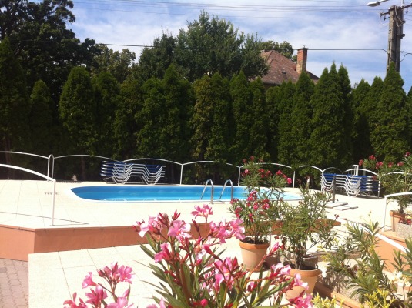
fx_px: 416
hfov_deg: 52.7
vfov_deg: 40.6
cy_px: 154
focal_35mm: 35
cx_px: 206
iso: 80
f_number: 2.8
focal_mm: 3.85
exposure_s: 1/1371
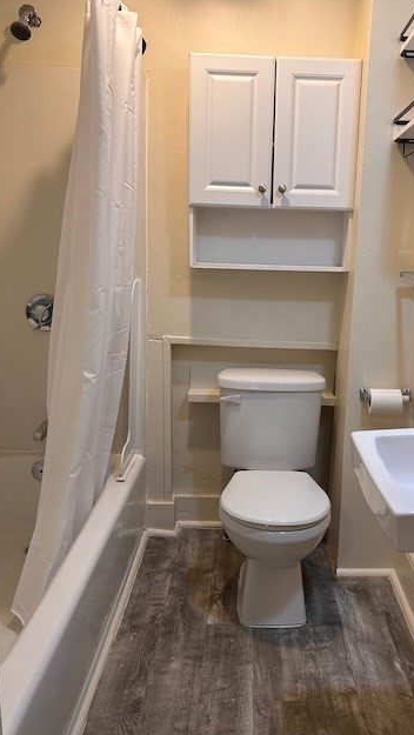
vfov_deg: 66.0
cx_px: 268
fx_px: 565
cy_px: 360
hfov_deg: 39.8
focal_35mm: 29
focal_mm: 5.7
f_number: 1.5
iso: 80
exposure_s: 1/60
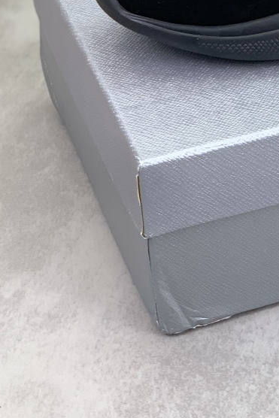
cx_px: 346
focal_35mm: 140
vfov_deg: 14.3
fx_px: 1626
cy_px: -56
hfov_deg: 9.7
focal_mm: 6
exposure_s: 1/100
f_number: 2.4
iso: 20
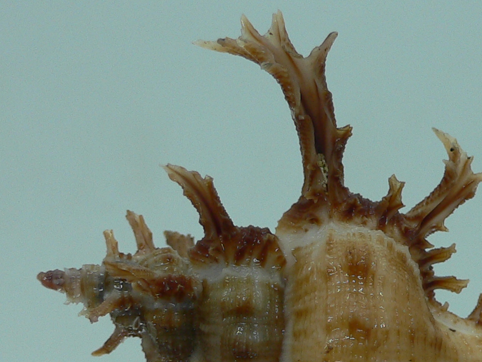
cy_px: 365
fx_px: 1100
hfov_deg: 24.5
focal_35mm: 79
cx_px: 342
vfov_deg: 18.2
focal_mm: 4.6
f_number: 2.8
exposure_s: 1/60
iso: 80
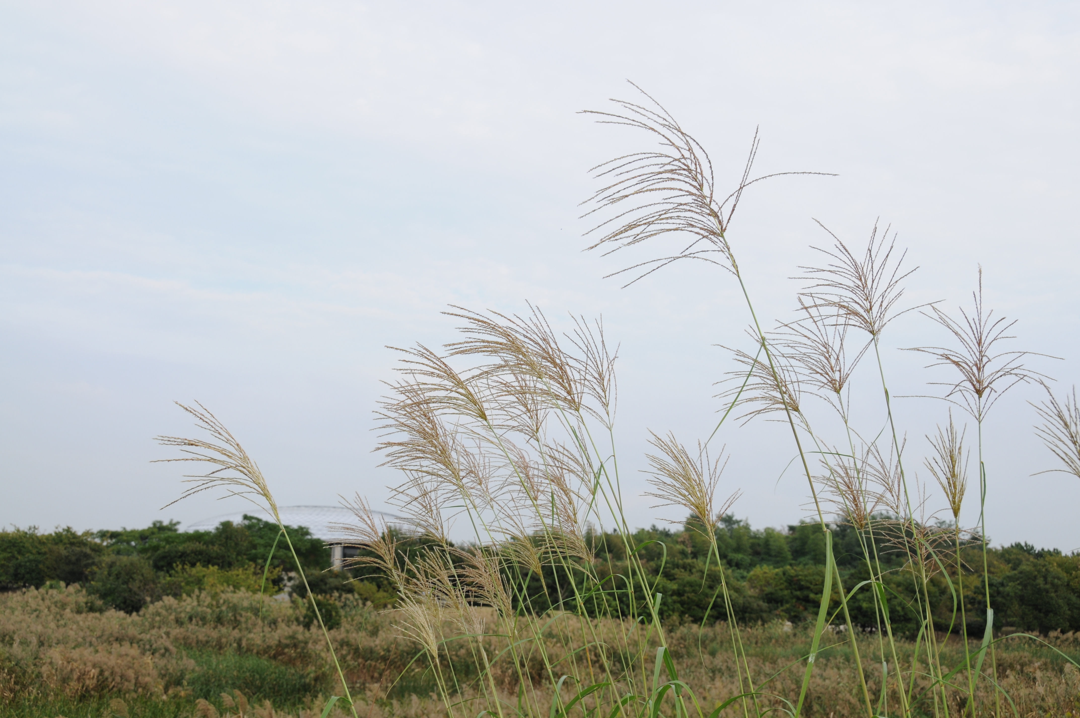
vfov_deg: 28.9
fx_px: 1393
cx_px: 540
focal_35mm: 46
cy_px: 359
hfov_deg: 42.4
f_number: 8
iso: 200
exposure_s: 1/200
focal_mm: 31
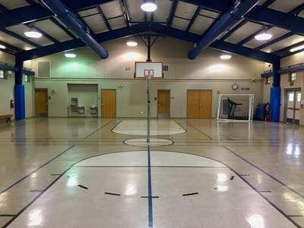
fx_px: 255
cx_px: 152
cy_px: 114
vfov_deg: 48.2
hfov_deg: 61.7
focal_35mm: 29
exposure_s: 1/15
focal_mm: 4.15
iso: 40
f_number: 2.2
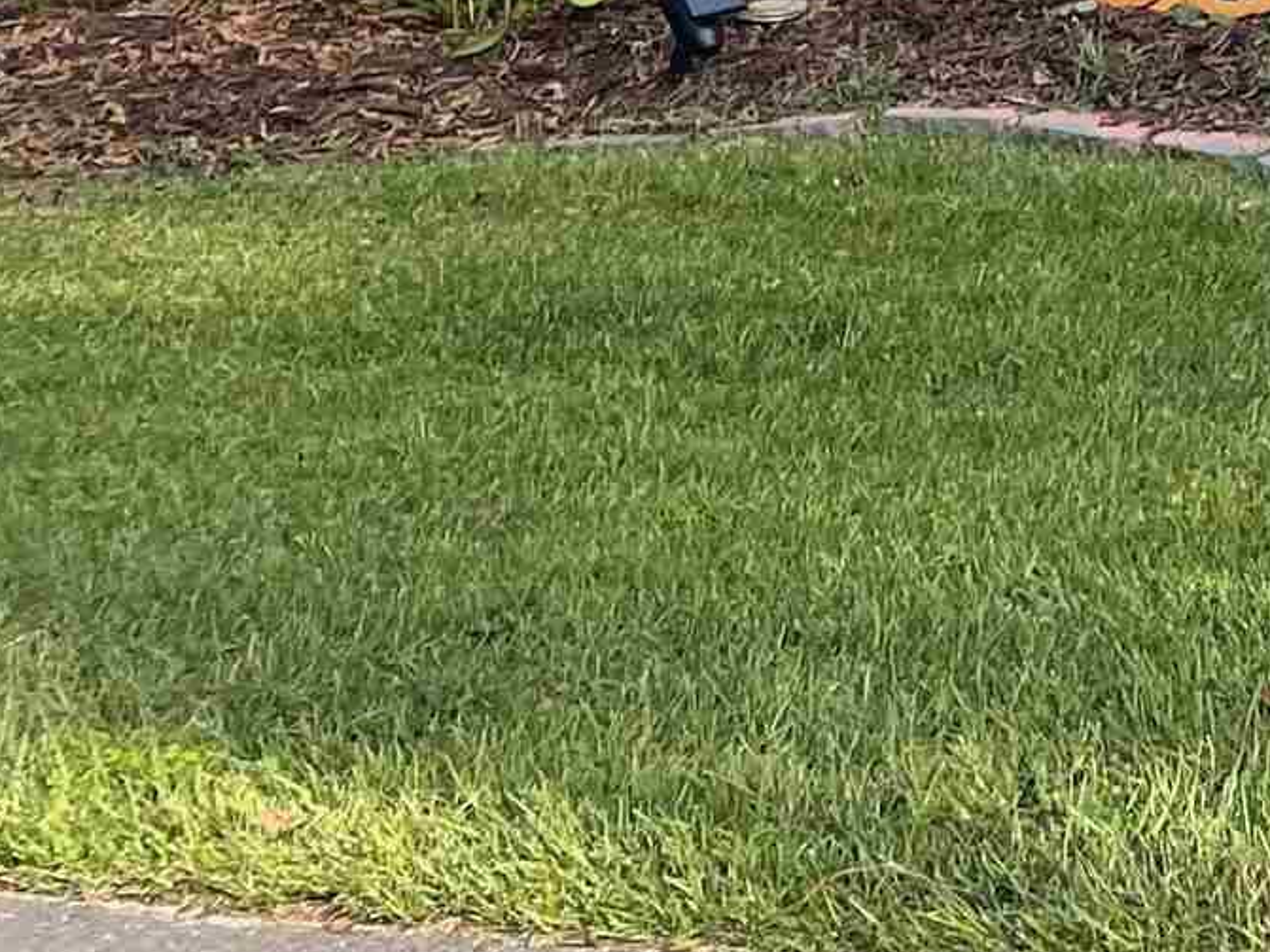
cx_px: 2835
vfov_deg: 11.4
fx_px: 4365
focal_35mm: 119
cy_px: -835
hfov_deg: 13.3
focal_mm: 4.2
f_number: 1.6
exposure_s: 1/662
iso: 32
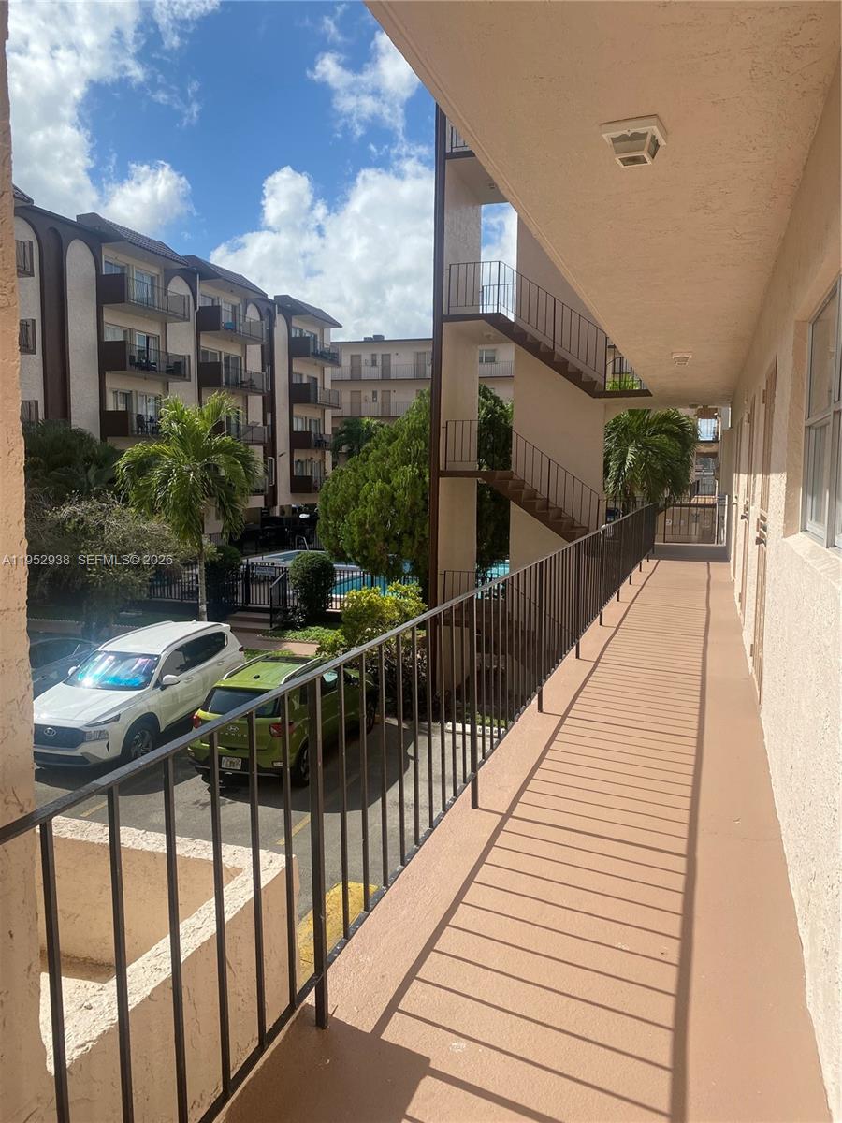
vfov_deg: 67.3
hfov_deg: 53.1
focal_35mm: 26
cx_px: 421
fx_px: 843
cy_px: 562
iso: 32
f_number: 1.8
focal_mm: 4.25
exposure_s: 1/3497
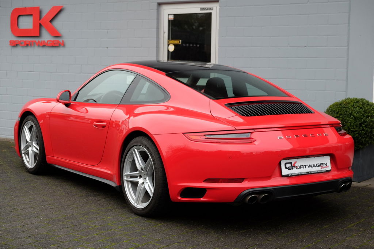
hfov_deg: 29.3
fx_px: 717
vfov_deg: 19.7
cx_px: 187
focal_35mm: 69
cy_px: 124
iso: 200
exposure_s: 1/150
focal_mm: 46.3
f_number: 4
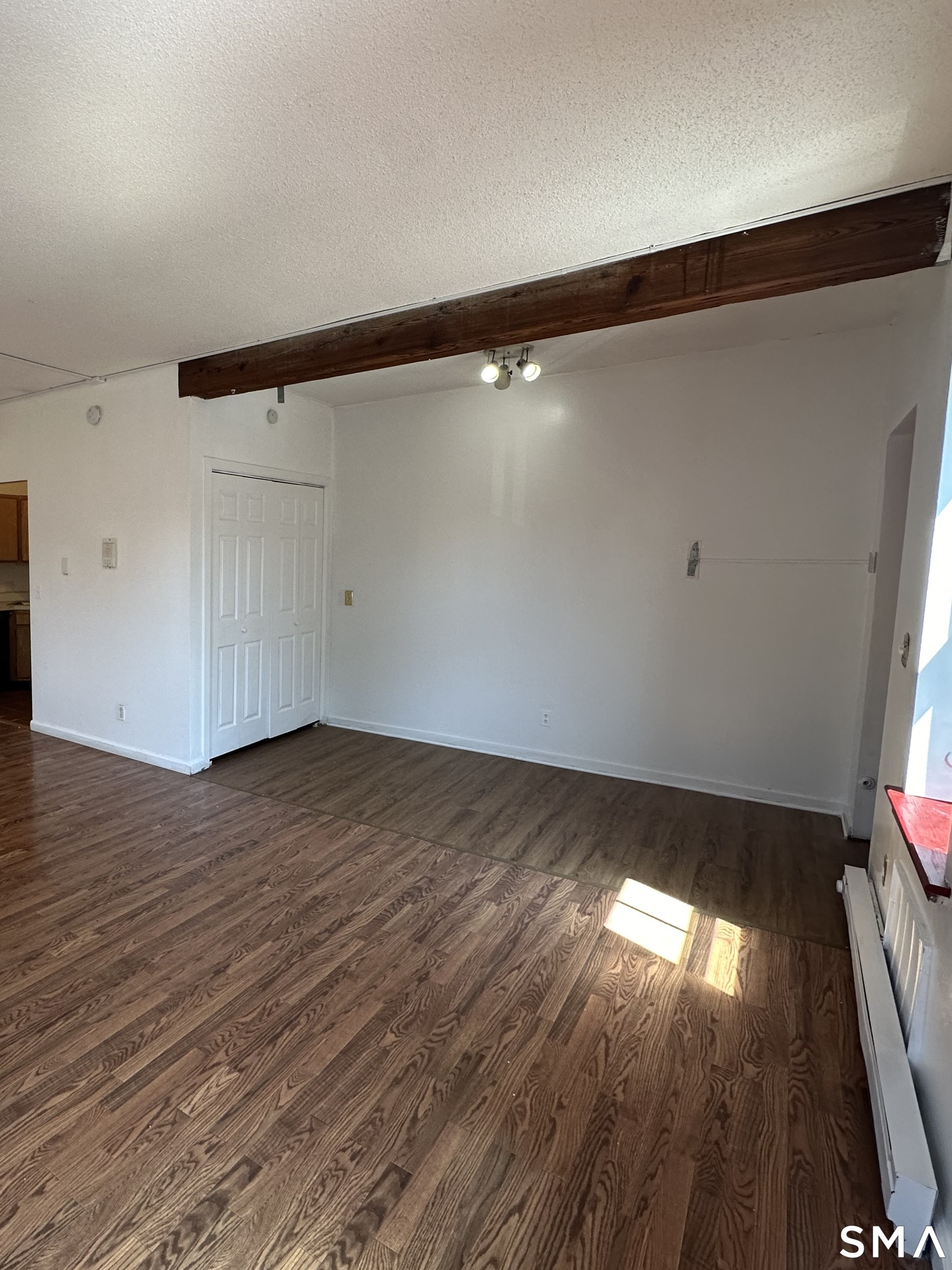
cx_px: 235
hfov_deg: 64.5
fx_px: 697
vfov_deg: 84.7
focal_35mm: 19
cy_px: 625
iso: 160
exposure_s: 1/120
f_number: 2.2
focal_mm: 2.22
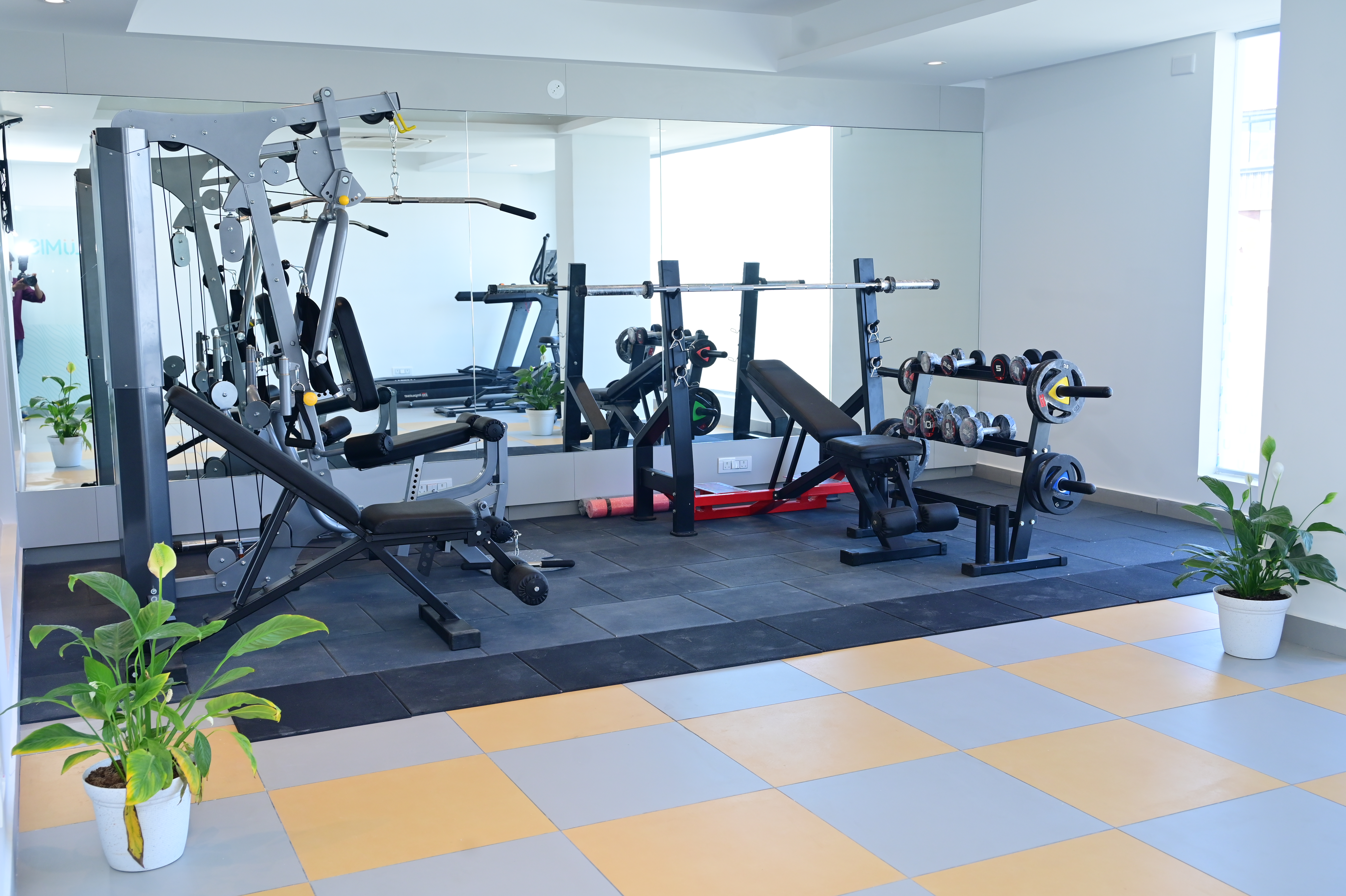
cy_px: 448
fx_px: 1289
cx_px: 673
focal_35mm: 34
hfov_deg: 55.1
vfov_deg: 38.3
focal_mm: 34.5
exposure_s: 1/160
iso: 500
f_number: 5
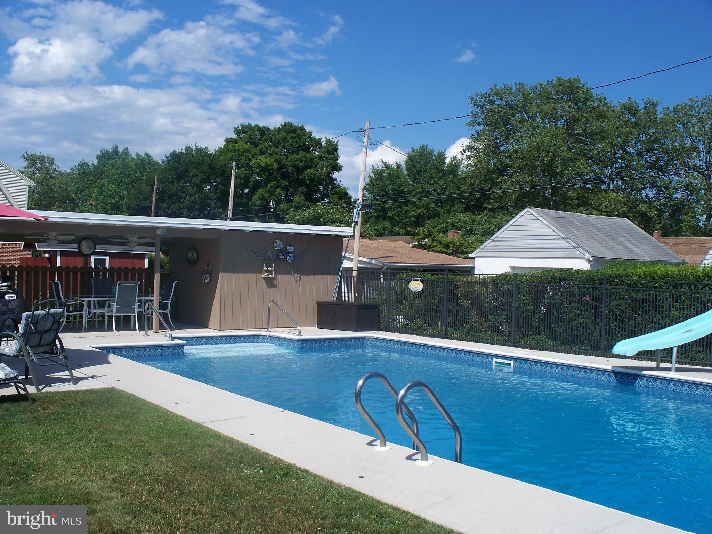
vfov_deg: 39.7
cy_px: 267
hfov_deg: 51.4
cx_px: 356
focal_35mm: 36
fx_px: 740
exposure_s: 1/640
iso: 80
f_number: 5
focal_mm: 7.54
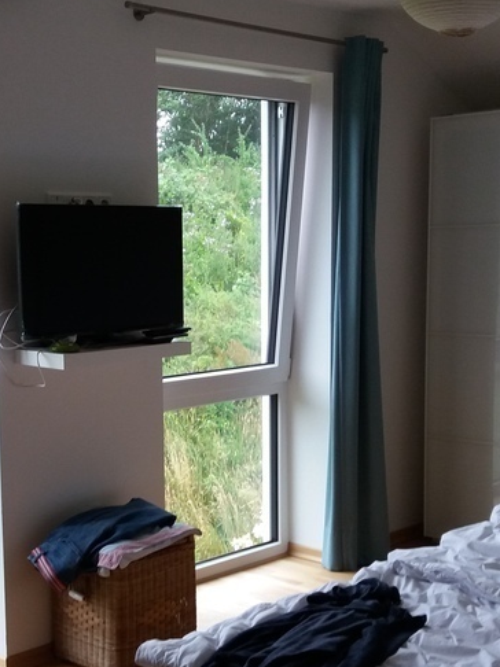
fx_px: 1137
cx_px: 192
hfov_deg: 24.7
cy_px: 405
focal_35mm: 59
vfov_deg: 32.6
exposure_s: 1/33
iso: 80
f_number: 1.9
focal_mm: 3.7
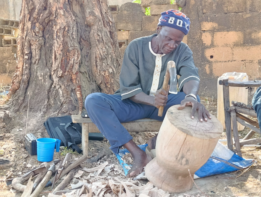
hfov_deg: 41.2
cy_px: 98
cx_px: 130
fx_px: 347
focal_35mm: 46
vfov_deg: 31.6
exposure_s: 1/100
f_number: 1.65
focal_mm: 6.11
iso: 133
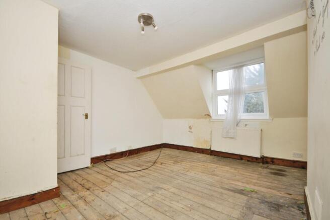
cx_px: 165
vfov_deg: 77.2
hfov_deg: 100.4
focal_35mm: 15
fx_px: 137
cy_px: 110
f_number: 5
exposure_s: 1/60
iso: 200
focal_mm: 10
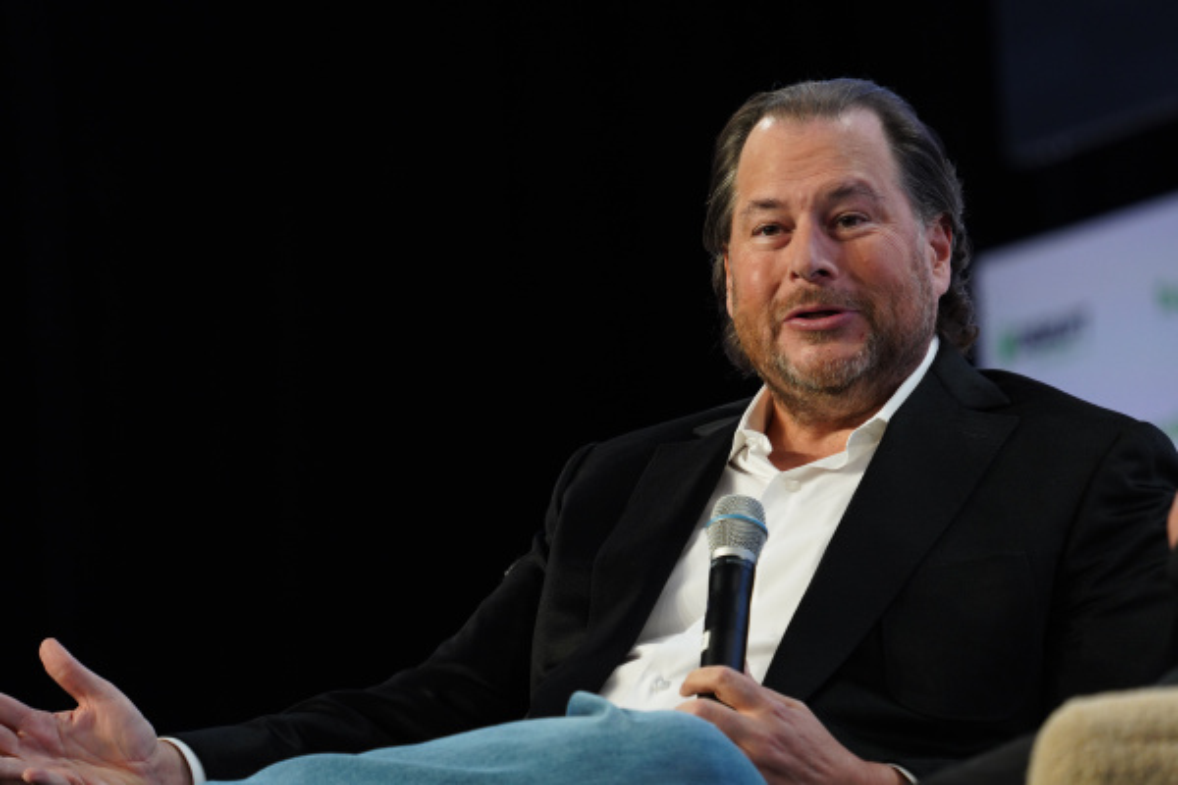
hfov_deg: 6.5
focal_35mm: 315
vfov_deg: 4.4
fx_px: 10307
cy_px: 392
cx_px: 589
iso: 1600
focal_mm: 315
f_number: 5.6
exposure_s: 1/320
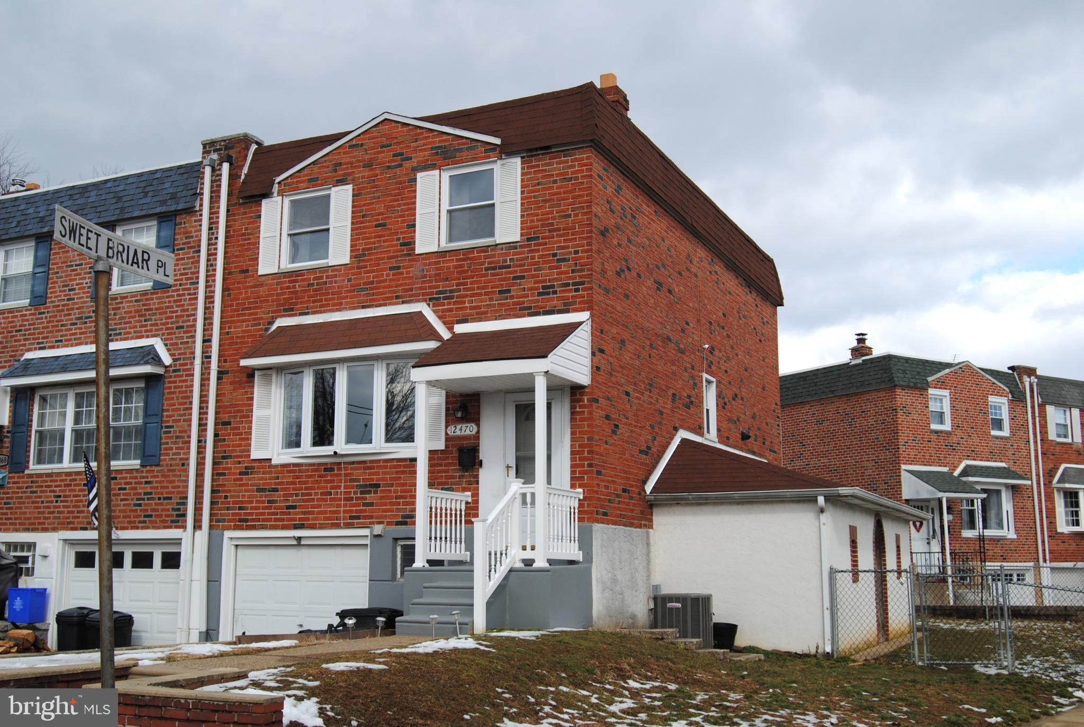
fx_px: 1177
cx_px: 542
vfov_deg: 34.3
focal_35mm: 39
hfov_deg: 49.5
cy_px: 364
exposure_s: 1/200
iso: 100
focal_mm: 26
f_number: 7.1
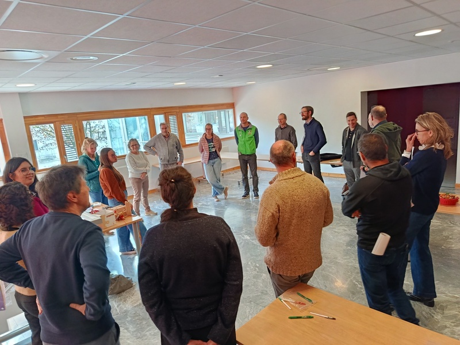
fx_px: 319
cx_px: 230
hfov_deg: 71.6
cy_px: 172
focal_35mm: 24
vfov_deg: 56.8
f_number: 1.7
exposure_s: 1/50
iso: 722
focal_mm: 5.24
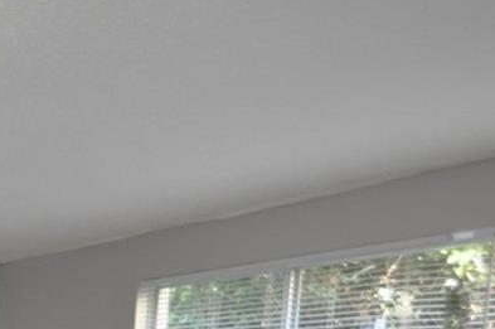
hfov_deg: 27.8
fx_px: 838
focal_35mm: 61
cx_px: -134
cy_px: 494
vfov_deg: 19.4
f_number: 3.5
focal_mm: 10
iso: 800
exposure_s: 1/100
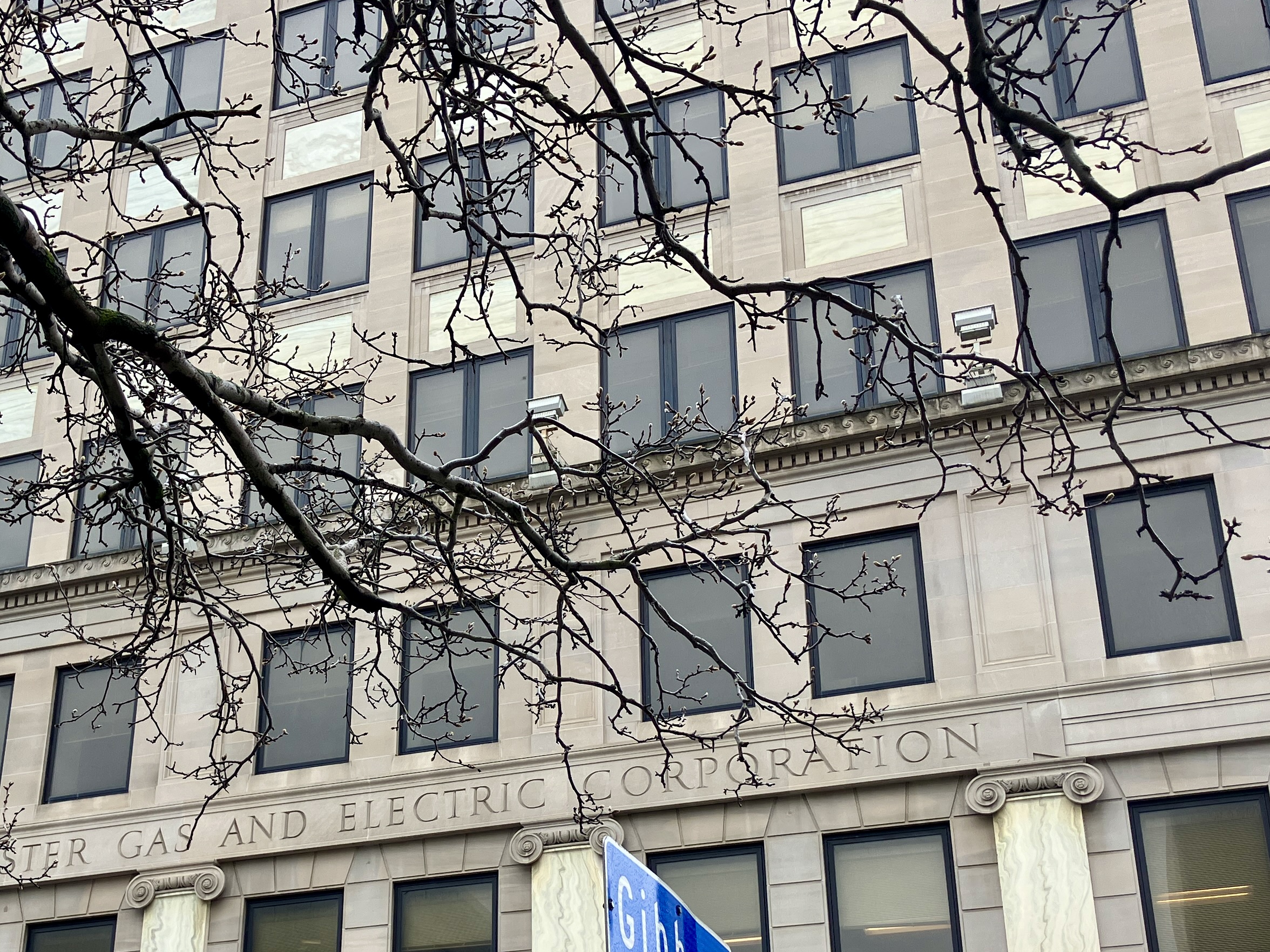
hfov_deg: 39.4
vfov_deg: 29.6
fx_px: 1761
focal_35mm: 48
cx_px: 467
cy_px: 753
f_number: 1.8
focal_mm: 3.99
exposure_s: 1/333
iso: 32
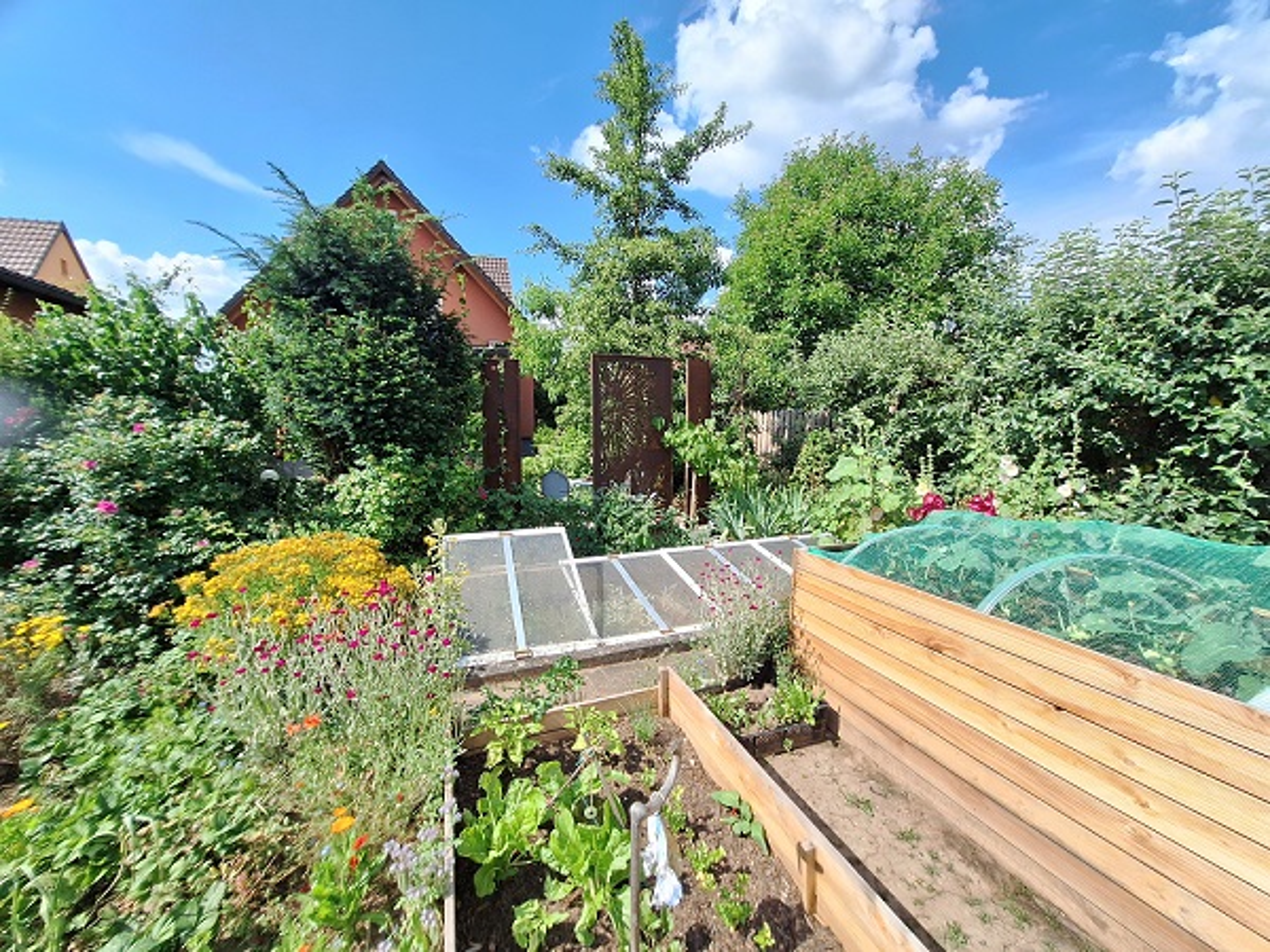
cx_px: 635
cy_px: 476
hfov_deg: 106.2
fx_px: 477
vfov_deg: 89.9
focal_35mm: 13
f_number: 2.2
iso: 40
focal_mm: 1.74
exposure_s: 1/1447
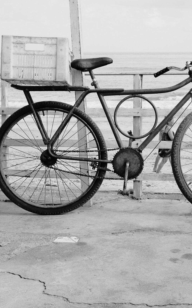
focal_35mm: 63
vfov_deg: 32.5
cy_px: 154
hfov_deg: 19.9
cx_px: 201
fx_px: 527
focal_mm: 27
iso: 1600
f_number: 7.1
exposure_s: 1/2000
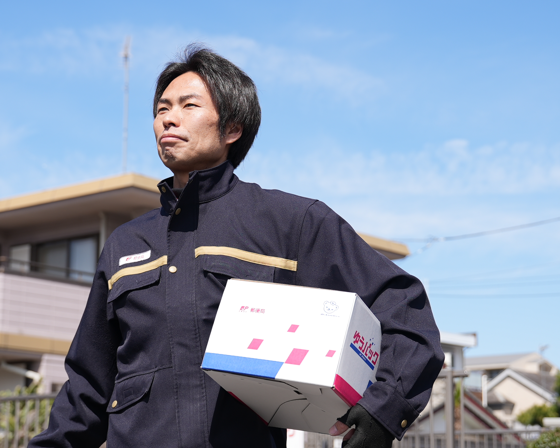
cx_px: 284
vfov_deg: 19.7
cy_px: 223
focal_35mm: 78
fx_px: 1293
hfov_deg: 24.4
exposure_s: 1/640
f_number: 4
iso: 80
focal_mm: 46
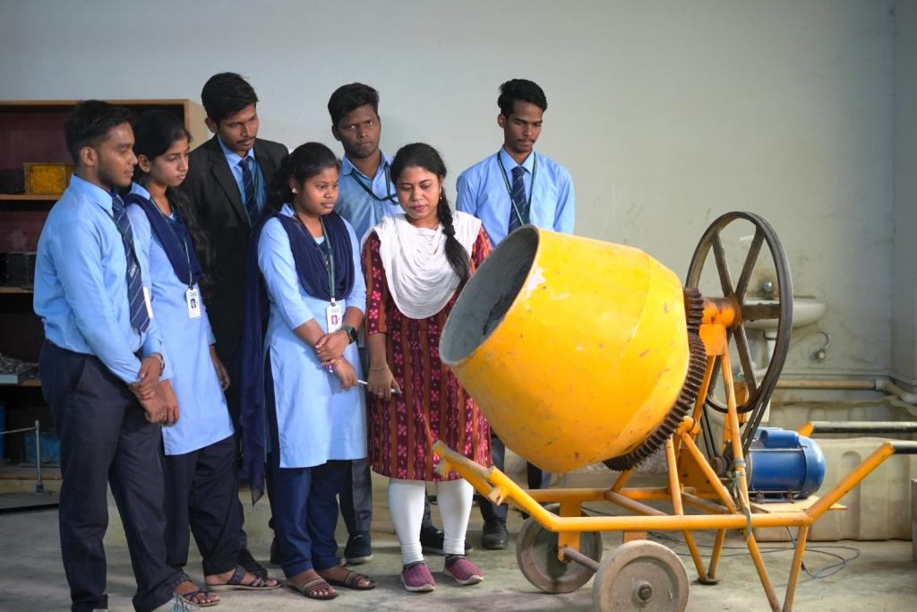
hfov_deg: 39.6
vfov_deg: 27.0
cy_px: 306
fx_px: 1274
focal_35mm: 50
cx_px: 458
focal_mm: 50
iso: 640
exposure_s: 1/200
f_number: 1.8
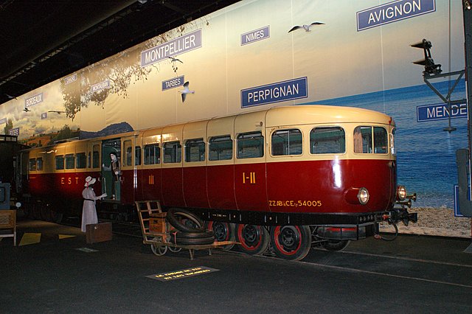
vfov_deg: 39.9
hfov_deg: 57.2
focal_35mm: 33
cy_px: 157
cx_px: 236
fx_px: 432
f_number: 5.6
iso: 800
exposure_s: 1/60
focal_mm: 22
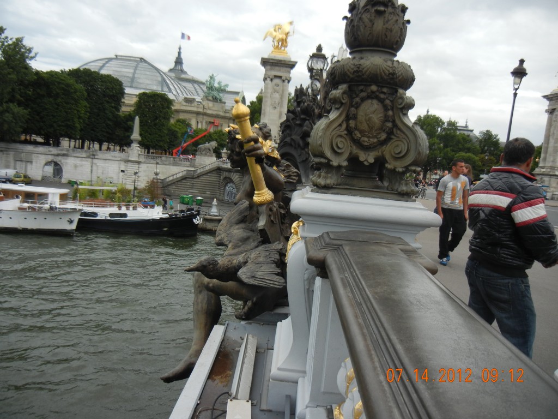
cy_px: 210
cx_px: 279
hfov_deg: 60.0
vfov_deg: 46.8
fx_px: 484
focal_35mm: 30
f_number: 7
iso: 160
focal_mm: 5.4
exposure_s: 1/235
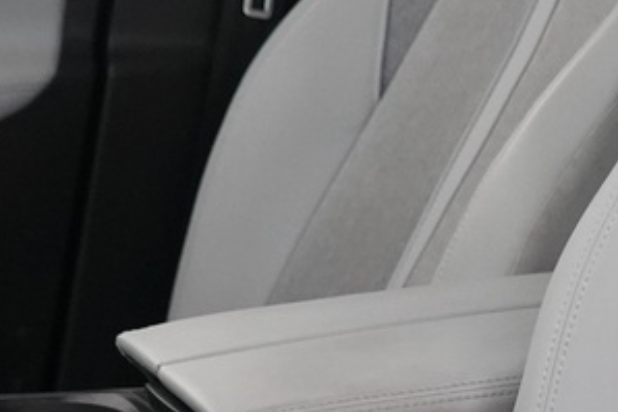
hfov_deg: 13.4
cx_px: 541
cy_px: 263
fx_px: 2610
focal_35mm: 152
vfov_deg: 9.0
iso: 4000
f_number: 3.5
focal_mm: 28
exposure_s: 1/60
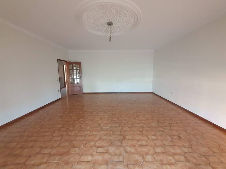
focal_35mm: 13
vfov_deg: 89.9
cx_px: 113
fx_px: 85
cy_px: 84
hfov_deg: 106.2
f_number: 2.2
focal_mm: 1.8
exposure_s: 1/33
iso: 500
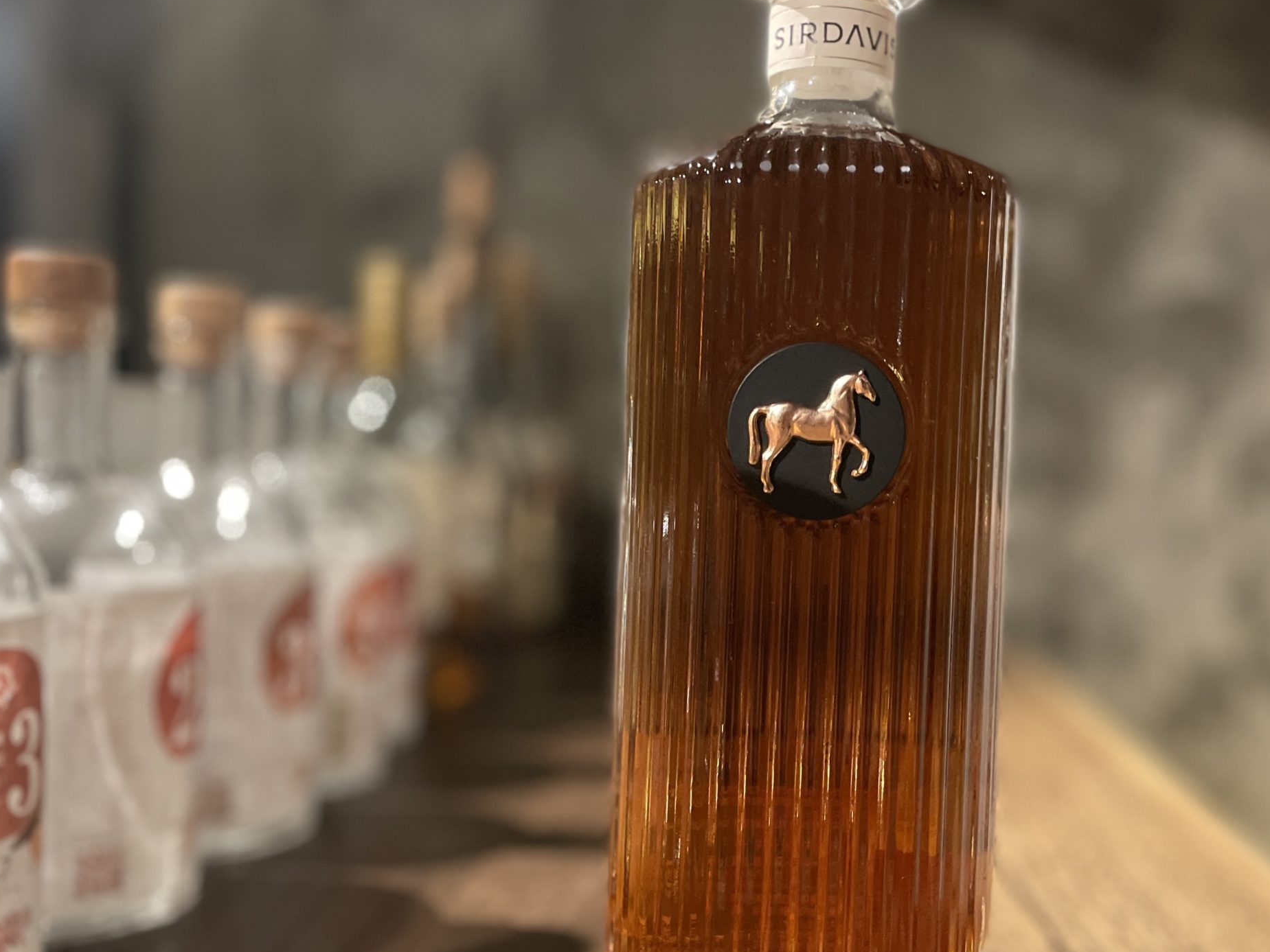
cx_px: 827
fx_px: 1321
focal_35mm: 36
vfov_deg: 39.6
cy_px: 528
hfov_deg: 50.6
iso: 500
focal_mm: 4.2
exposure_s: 1/33
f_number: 1.6
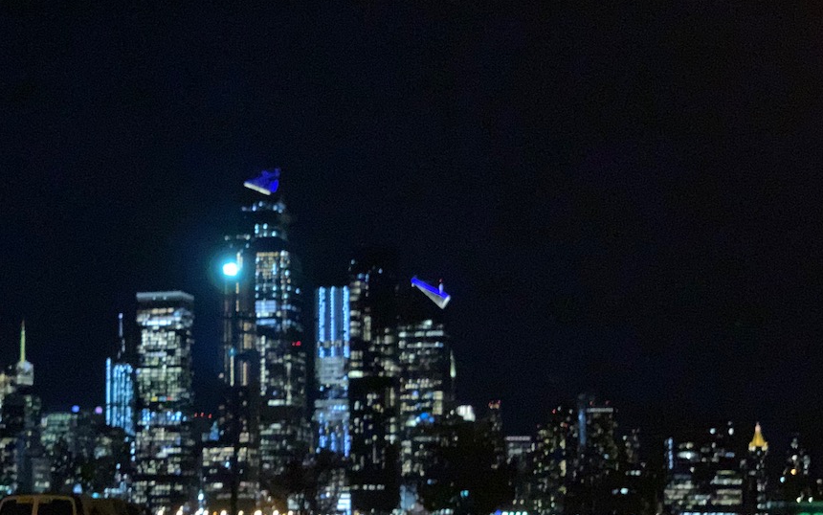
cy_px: 316
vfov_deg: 15.9
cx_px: 229
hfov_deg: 25.0
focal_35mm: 82
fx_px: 1840
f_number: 2.4
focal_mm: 6
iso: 640
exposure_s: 1/30
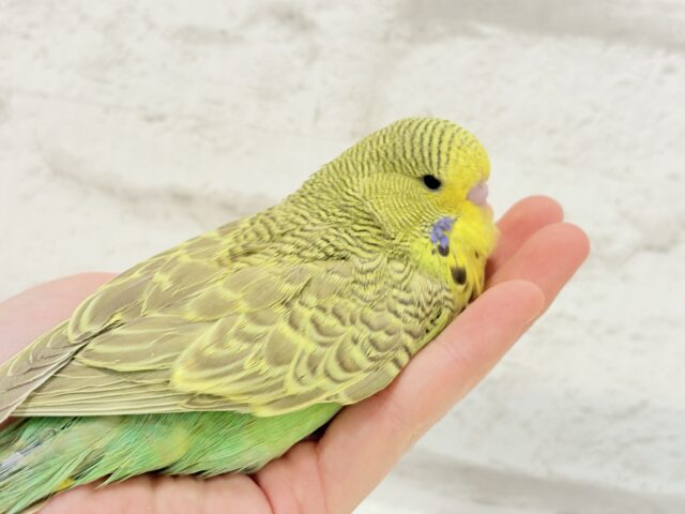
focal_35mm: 52
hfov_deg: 36.8
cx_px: 342
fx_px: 1029
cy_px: 257
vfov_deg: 28.0
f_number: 1.6
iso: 50
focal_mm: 5.96
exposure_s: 1/50
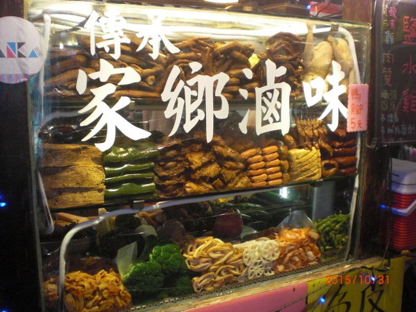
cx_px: 208
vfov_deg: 37.7
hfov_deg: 49.0
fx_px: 456
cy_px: 156
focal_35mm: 38
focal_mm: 6.3
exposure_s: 1/100
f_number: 3.1
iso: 400
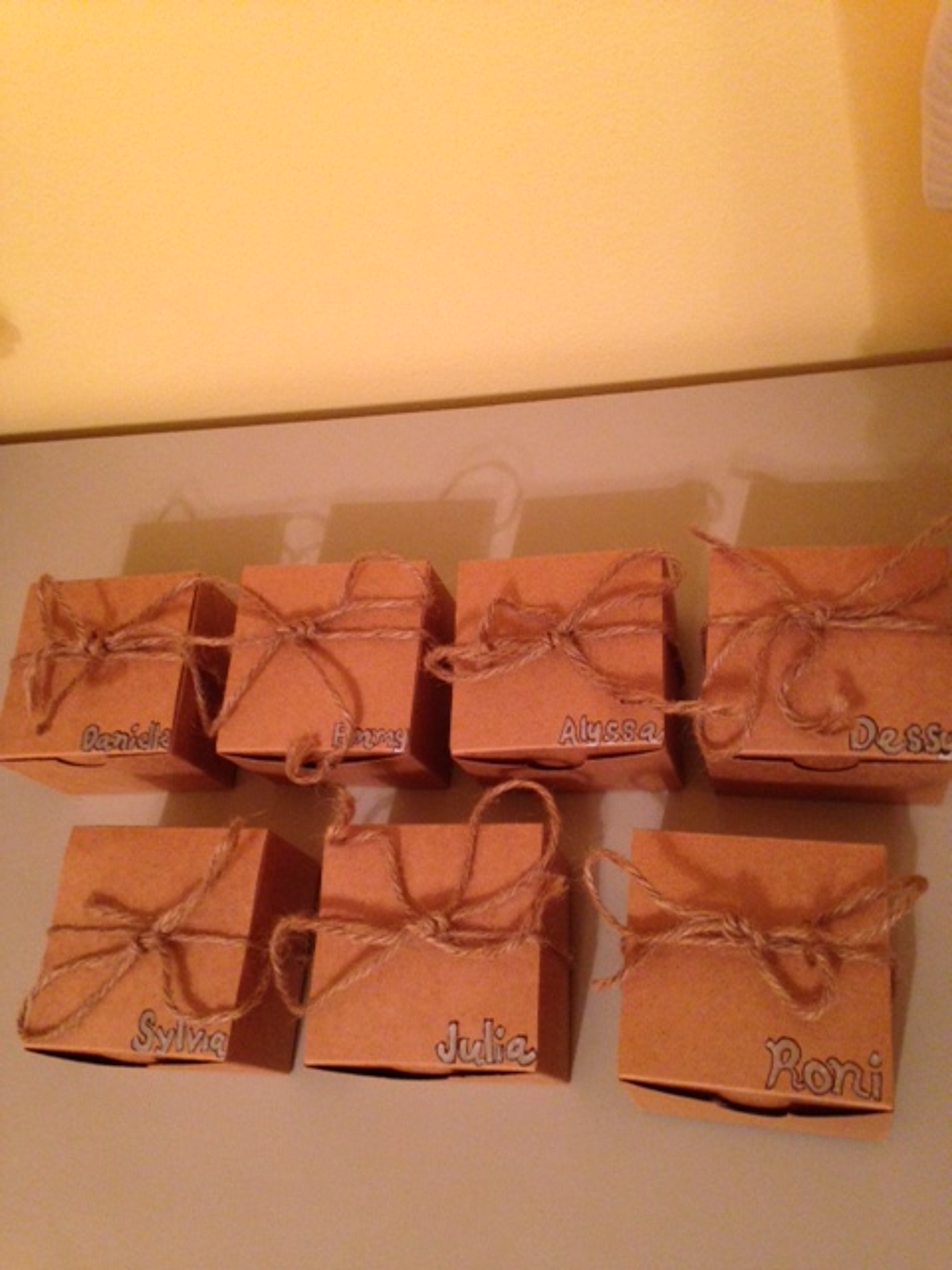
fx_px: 1210
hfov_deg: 42.9
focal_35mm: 33
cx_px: 476
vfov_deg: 55.4
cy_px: 635
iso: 320
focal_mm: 4.12
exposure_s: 1/20
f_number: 2.4
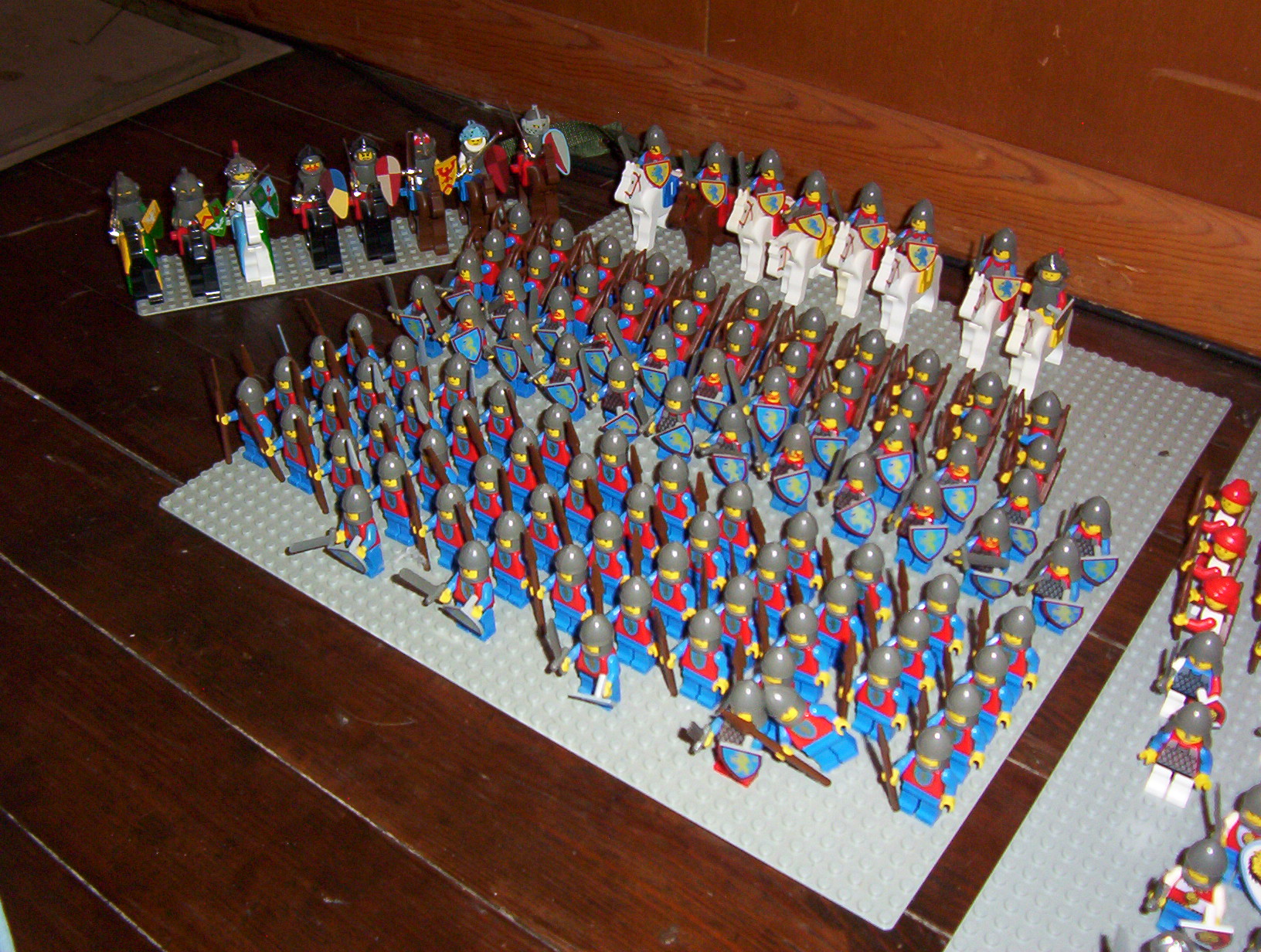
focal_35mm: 36
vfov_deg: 39.8
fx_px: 1315
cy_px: 476
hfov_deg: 51.2
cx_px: 630
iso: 140
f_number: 2.76
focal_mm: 5.54
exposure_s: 1/30
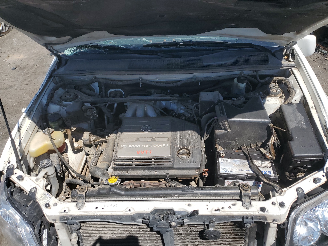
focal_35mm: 26
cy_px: 123
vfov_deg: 53.1
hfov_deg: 67.3
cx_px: 164
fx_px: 246
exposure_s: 1/3333
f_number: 1.5
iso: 50
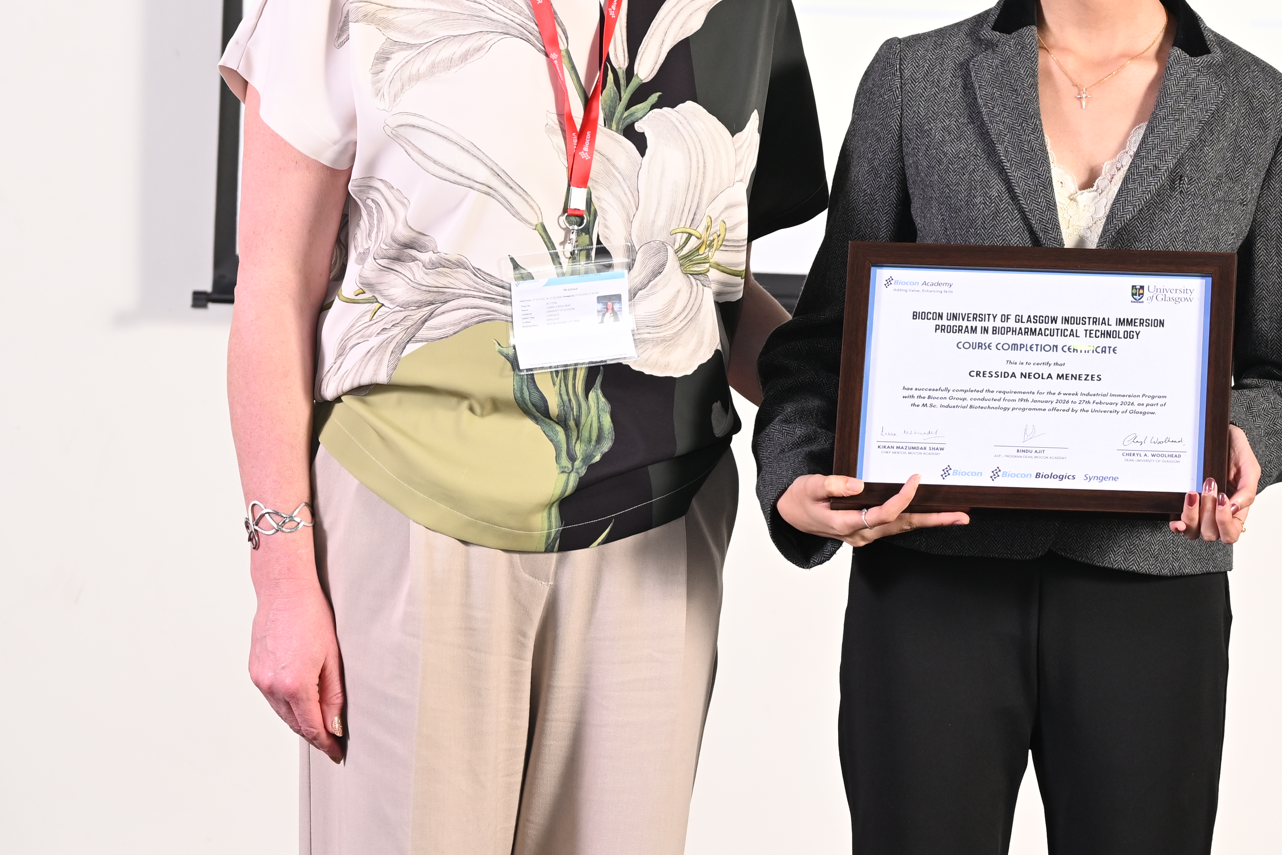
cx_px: 1171
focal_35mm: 151
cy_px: 238
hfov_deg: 13.5
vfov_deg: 9.1
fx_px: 5377
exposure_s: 1/125
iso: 800
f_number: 8
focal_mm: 81
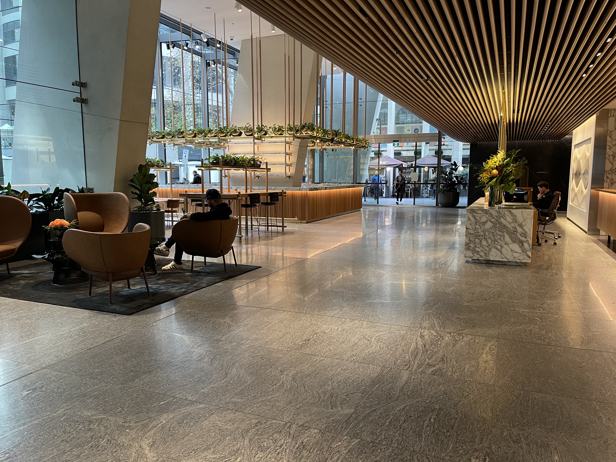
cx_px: 308
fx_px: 463
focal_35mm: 26
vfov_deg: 53.1
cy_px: 231
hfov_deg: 67.3
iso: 125
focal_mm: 5.1
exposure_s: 1/74
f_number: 1.6
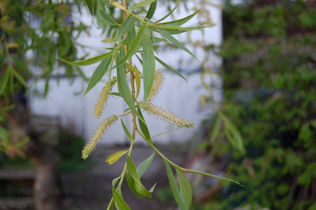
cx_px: 158
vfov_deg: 25.7
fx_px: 460
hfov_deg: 37.9
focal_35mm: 52
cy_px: 105
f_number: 5.6
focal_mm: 35
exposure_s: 1/125
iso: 400
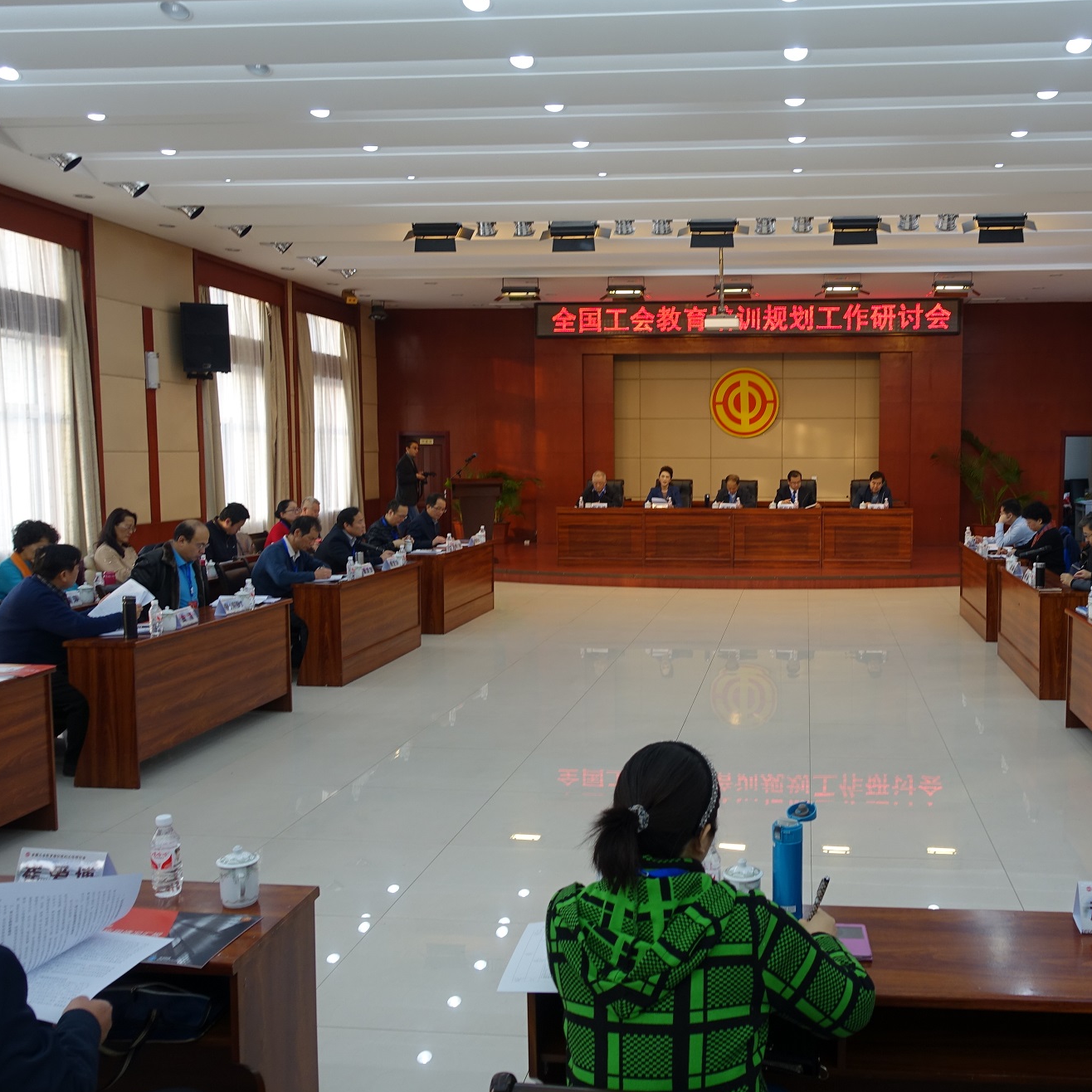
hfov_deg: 51.8
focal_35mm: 31
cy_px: 548
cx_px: 708
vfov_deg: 52.5
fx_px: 1106
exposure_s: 1/50
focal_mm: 8.8
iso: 125
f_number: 2.8
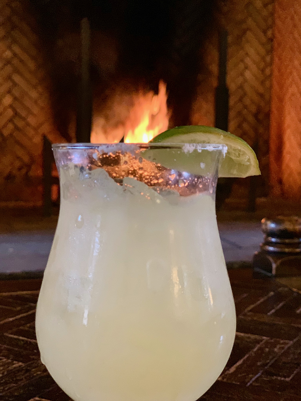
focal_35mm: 52
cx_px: 150
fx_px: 603
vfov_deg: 36.8
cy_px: 200
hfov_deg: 28.0
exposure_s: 1/30
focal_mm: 6
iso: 500
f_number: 2.4
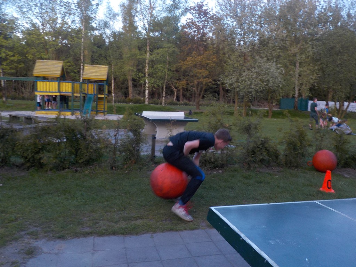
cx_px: 178
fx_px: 309
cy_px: 134
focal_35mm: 30
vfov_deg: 46.8
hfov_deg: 60.0
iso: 125
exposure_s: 1/50
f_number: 3.3
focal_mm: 4.1
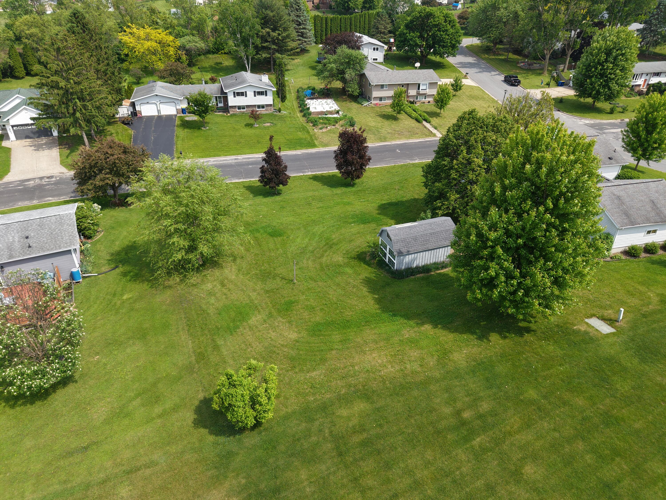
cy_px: 250
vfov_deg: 56.8
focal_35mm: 24
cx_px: 333
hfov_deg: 71.6
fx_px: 462
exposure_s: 1/1500
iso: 100
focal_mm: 8.67
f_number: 1.8
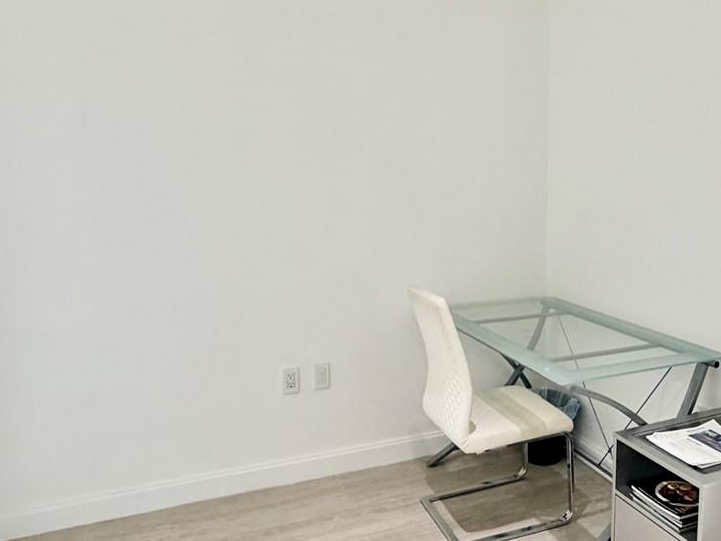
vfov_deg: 45.4
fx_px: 646
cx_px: 483
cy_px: 247
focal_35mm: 31
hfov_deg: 57.0
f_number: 2.2
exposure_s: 1/120
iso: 320
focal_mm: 2.22
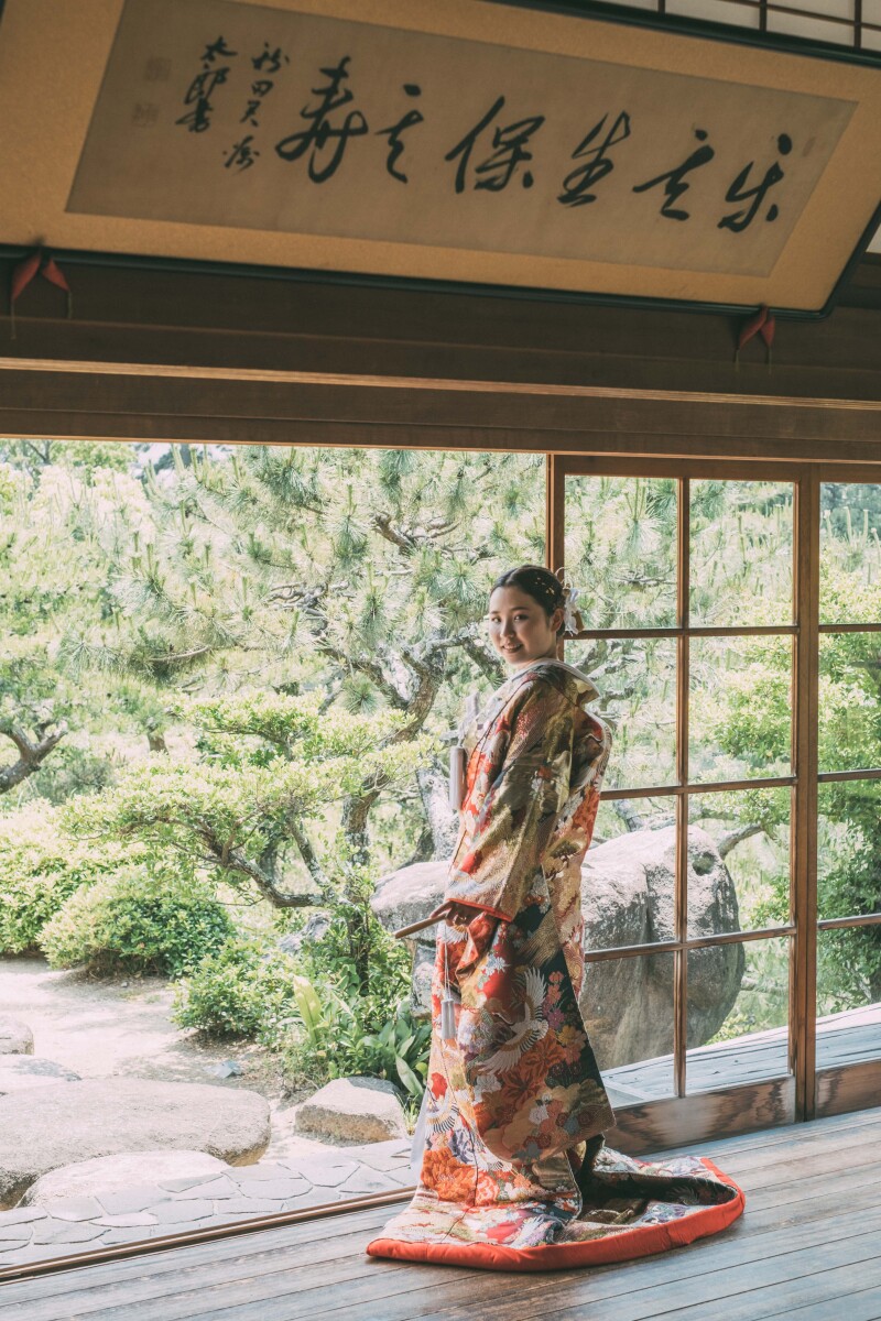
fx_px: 1945
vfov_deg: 37.5
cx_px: 440
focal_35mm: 53
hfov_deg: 25.5
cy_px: 660
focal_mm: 35
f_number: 4.5
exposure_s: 1/125
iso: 160
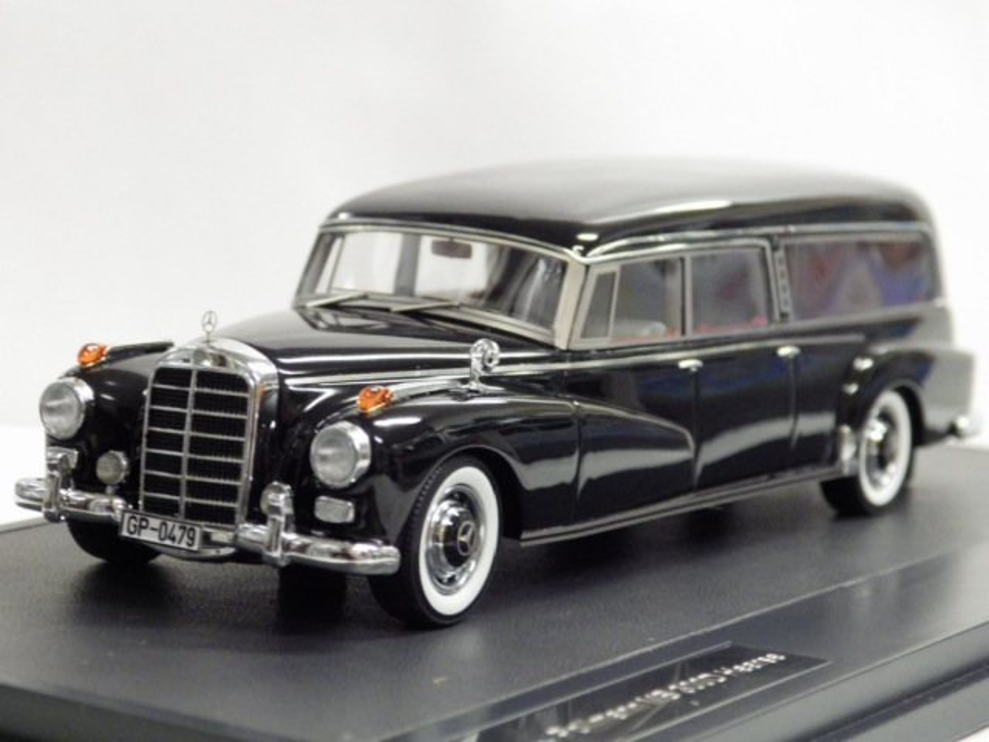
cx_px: 494
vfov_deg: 14.4
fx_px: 2943
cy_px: 371
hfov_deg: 19.1
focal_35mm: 103
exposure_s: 1/30
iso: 1000
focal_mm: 18.4
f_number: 4.6
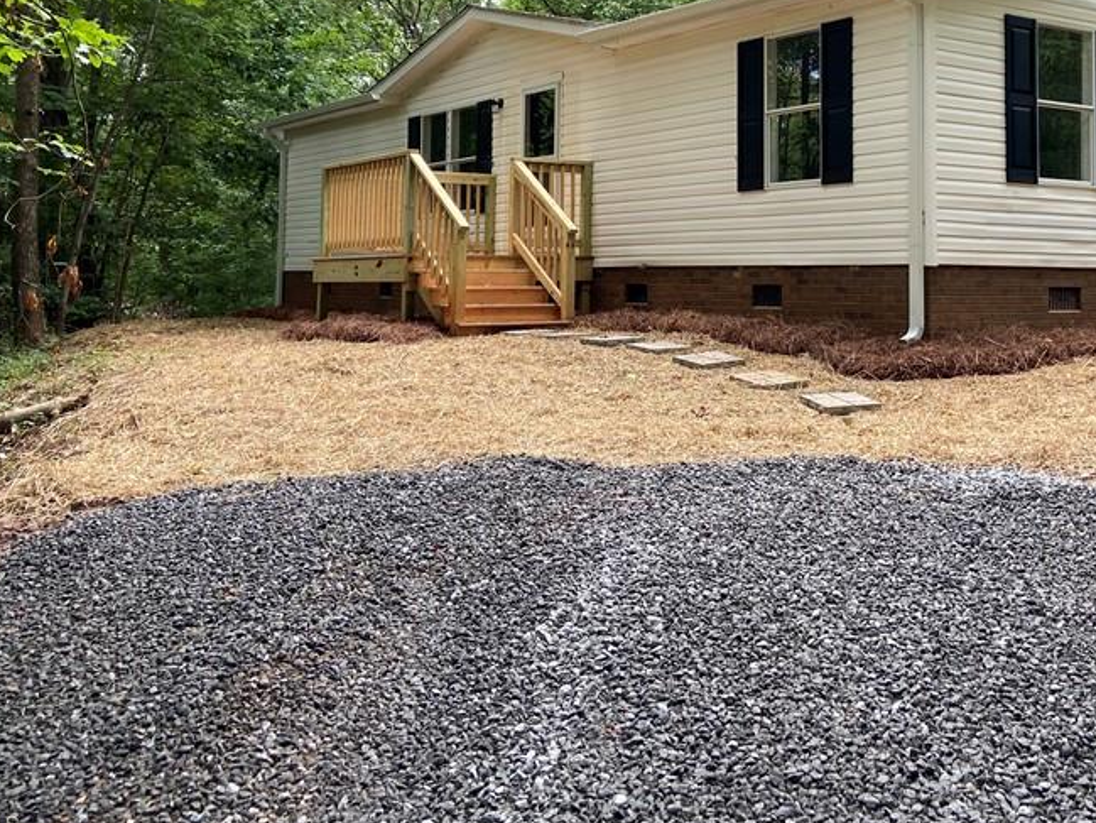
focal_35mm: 41
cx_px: 763
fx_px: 1298
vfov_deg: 34.3
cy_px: 193
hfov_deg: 44.8
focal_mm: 4.25
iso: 50
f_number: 1.8
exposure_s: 1/122
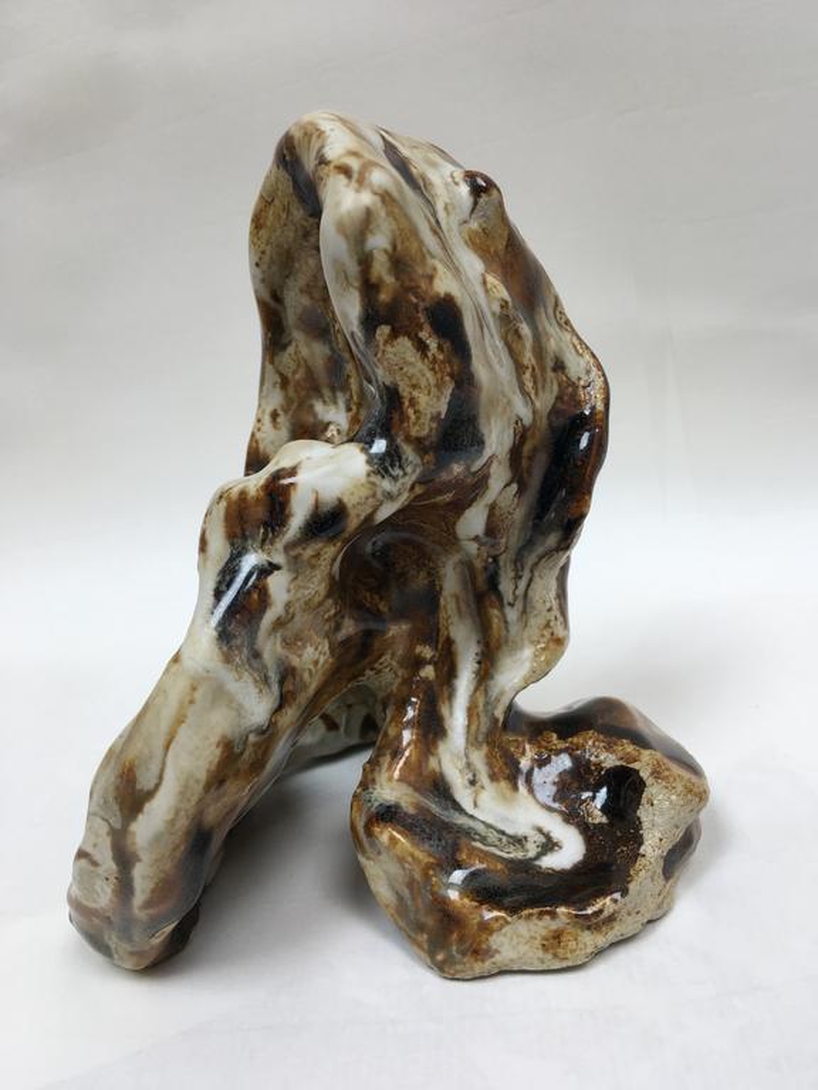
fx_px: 914
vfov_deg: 61.7
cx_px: 409
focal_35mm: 29
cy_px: 545
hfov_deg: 48.2
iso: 32
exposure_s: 1/100
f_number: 2.2
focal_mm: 4.15
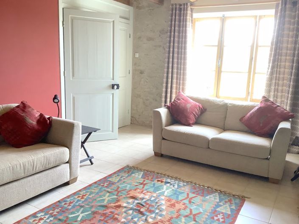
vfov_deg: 45.4
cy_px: 112
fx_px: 268
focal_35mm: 31
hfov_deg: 58.4
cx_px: 150
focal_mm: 3.3
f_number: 2.4
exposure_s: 1/60
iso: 50
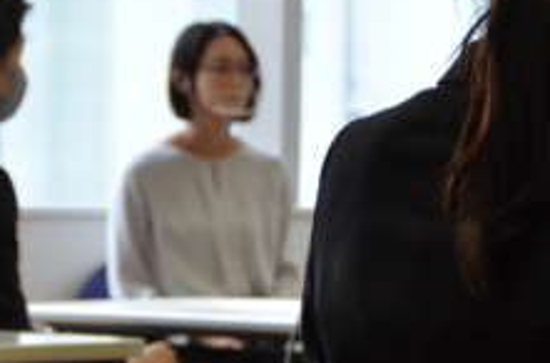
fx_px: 5073
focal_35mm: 333
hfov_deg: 6.1
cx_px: 804
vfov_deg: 4.1
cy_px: 22
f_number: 6.3
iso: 1000
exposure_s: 1/160
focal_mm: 70
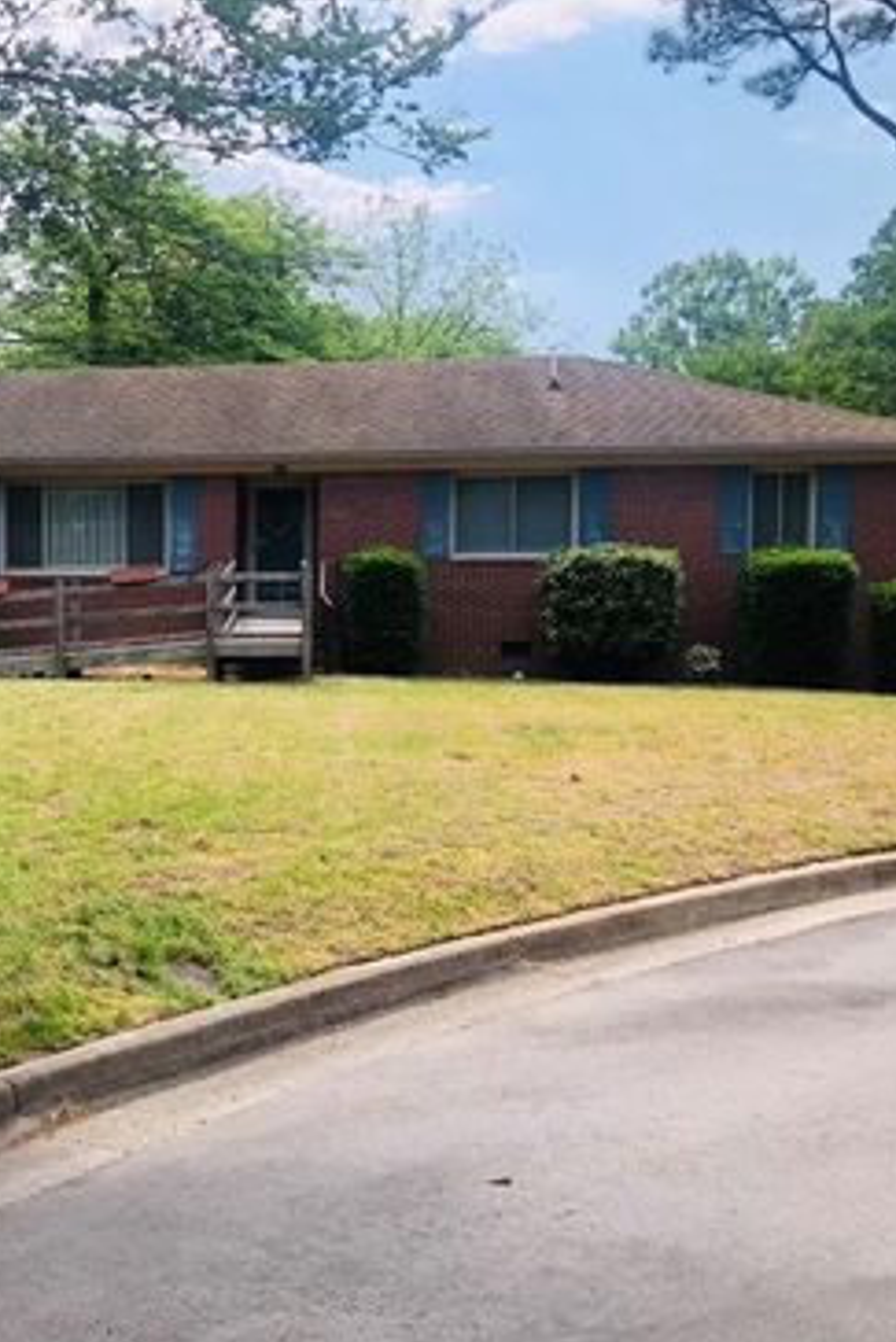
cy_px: 684
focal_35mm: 40
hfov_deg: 32.1
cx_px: 125
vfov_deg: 48.4
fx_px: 1492
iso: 20
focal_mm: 3.99
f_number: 1.8
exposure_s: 1/783
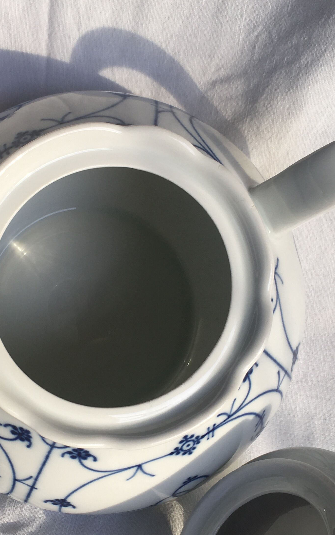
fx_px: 833
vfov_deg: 35.5
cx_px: 96
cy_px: 332
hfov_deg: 22.6
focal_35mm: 57
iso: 25
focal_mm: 4.15
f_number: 2.2
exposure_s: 1/184
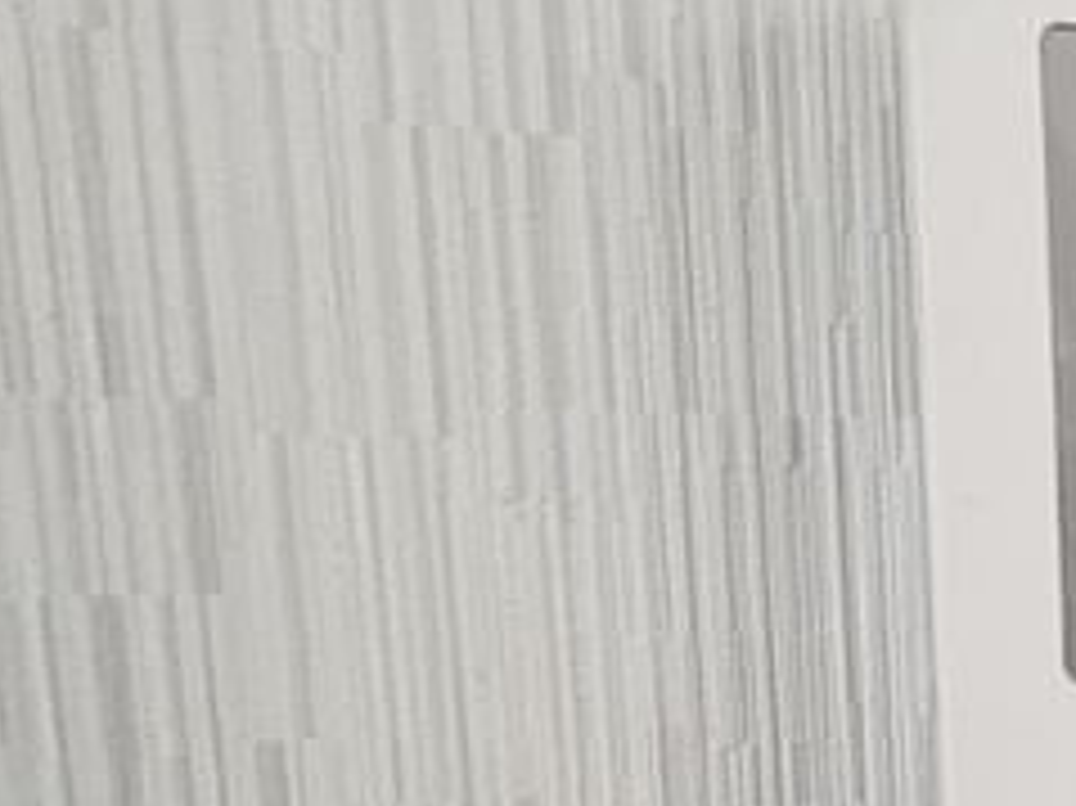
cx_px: 1432
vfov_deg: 33.9
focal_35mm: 41
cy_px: 660
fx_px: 1274
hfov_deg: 32.7
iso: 400
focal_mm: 2.22
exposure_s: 1/50
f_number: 2.2
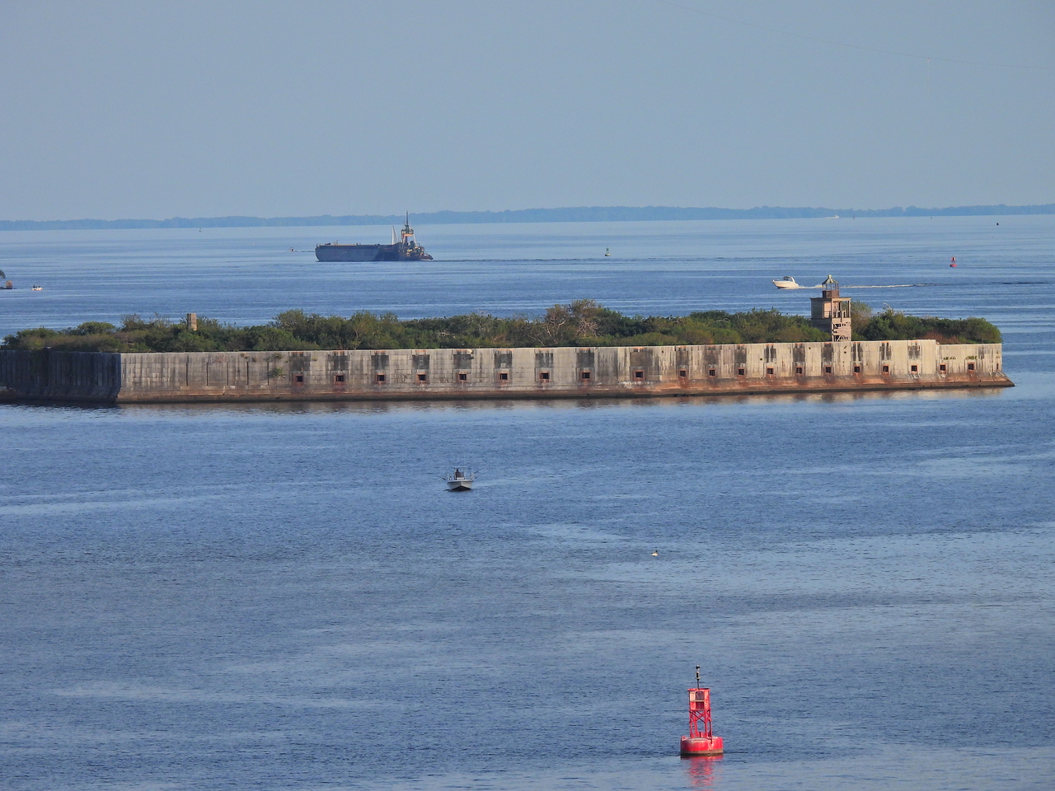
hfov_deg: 4.0
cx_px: 528
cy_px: 396
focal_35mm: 500
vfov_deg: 3.0
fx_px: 15239
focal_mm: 89.2
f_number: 5
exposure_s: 1/640
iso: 100
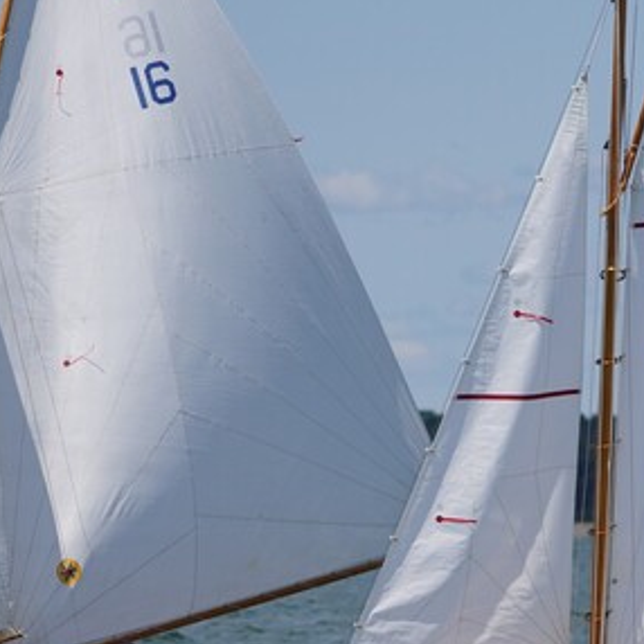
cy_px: 433
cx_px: 644
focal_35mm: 534
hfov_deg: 3.3
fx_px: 11240
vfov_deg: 3.3
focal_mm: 150
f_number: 5
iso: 160
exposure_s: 1/1600
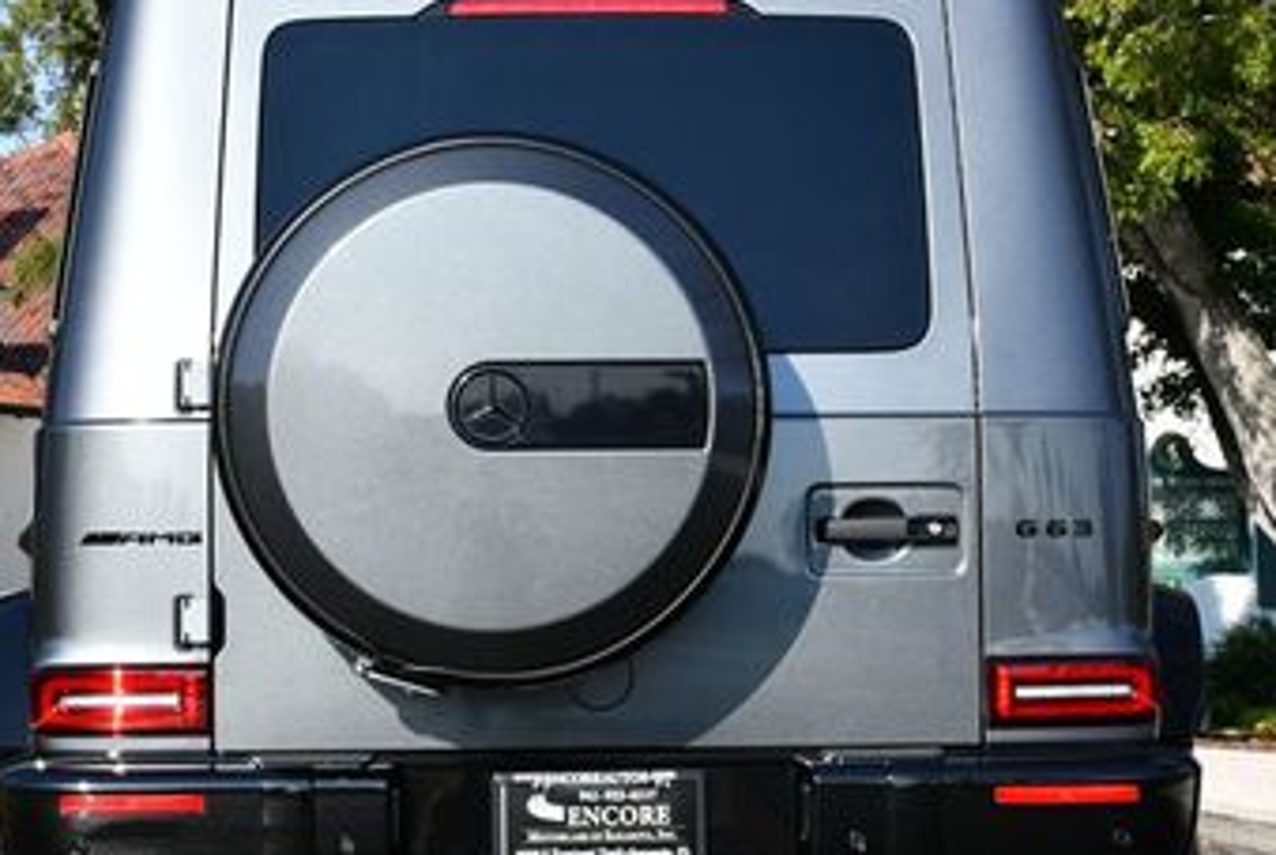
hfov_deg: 20.0
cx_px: 565
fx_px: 3620
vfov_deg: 13.5
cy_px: 501
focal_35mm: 102
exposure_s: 1/250
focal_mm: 27
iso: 110
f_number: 8
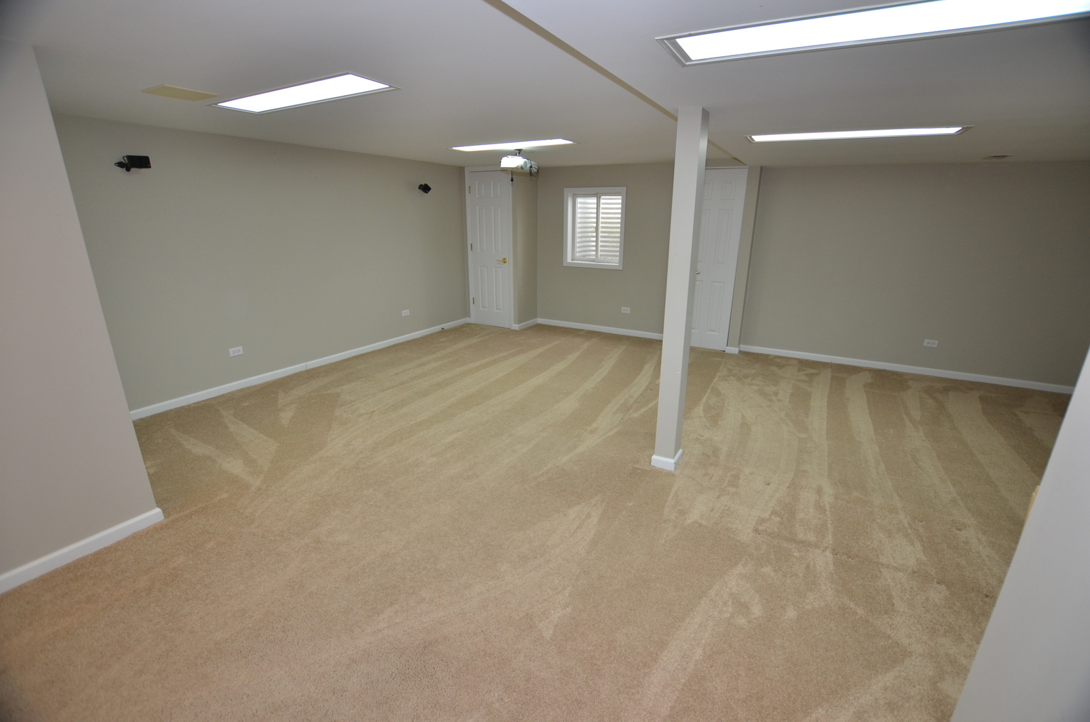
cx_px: 545
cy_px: 361
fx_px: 453
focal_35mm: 15
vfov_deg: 77.1
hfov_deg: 100.5
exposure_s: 1/60
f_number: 4
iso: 560
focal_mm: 10
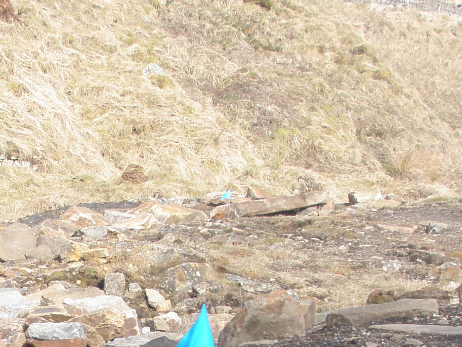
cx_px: 43
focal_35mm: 104
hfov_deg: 18.6
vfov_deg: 13.8
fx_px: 1389
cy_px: 434
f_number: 3.5
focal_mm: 6.7
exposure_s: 1/500
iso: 80
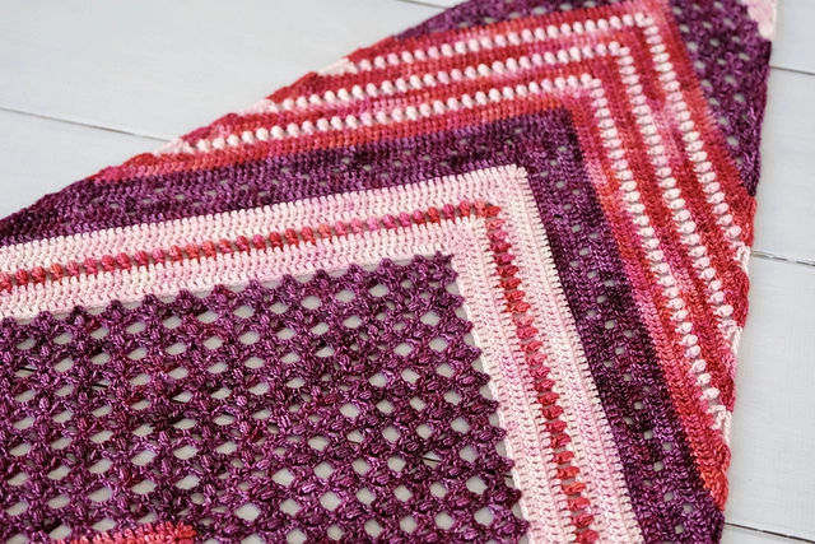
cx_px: 408
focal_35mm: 62
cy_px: 272
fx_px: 1404
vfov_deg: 21.9
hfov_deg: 32.4
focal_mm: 41.1
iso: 2000
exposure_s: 1/120
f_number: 4
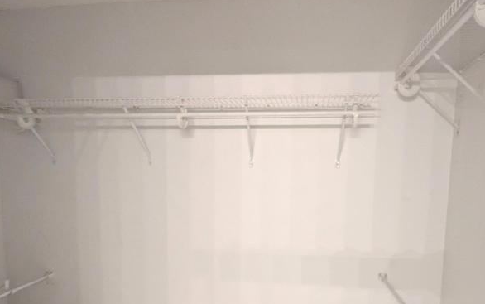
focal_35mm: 24
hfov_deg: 74.7
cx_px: 260
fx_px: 317
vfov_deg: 49.7
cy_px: 215
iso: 537
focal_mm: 1.95
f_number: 2.2
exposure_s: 1/24
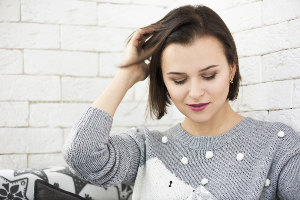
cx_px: 150
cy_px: 100
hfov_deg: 19.4
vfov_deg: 13.1
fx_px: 875
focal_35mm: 105
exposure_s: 1/80
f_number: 3
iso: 400
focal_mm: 105
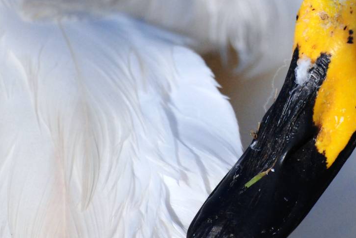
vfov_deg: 1.5
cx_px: 322
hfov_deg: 2.3
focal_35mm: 898
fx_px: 8889
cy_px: 41
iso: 1000
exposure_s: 1/2500
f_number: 6.3
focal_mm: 270
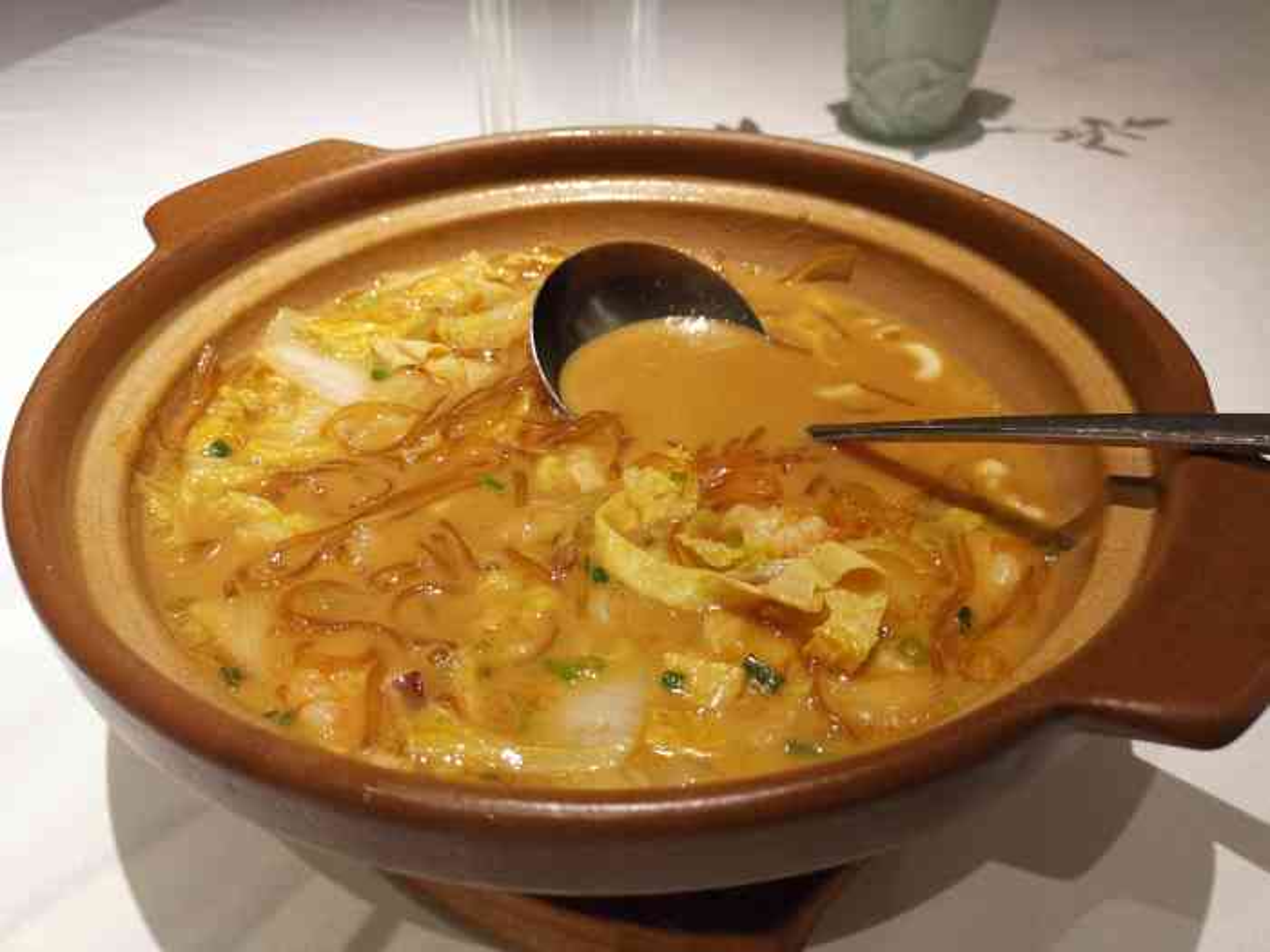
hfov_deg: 65.3
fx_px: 991
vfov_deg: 51.4
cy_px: 476
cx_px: 635
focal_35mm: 27
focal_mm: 4.75
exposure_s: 1/100
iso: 200
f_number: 1.8
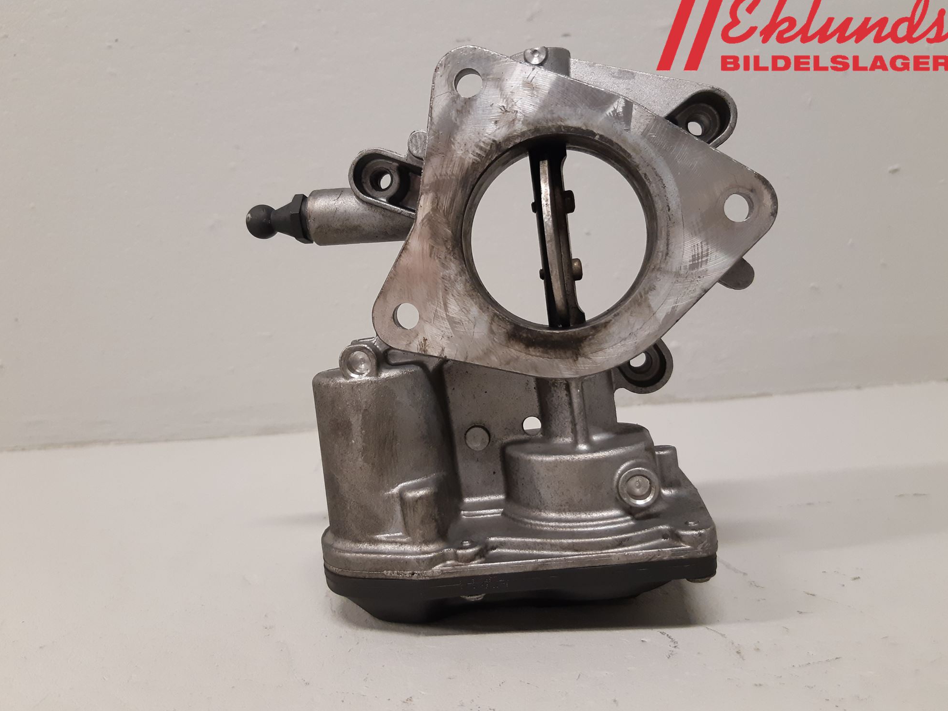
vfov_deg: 51.4
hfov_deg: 65.3
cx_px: 459
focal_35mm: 27
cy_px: 359
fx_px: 739
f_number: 1.7
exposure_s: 1/50
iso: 200
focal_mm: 3.93
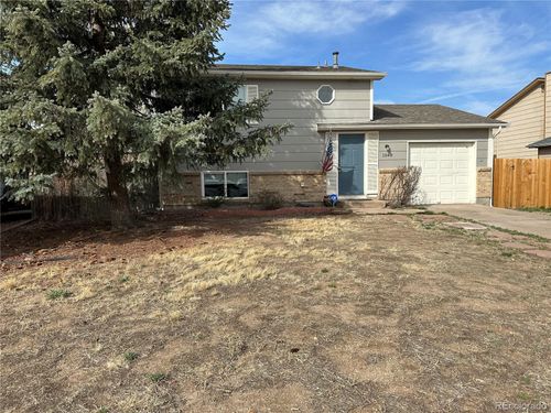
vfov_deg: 56.8
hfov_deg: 71.6
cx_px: 276
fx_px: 382
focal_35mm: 24
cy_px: 206
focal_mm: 6.86
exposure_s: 1/4016
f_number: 1.78
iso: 80
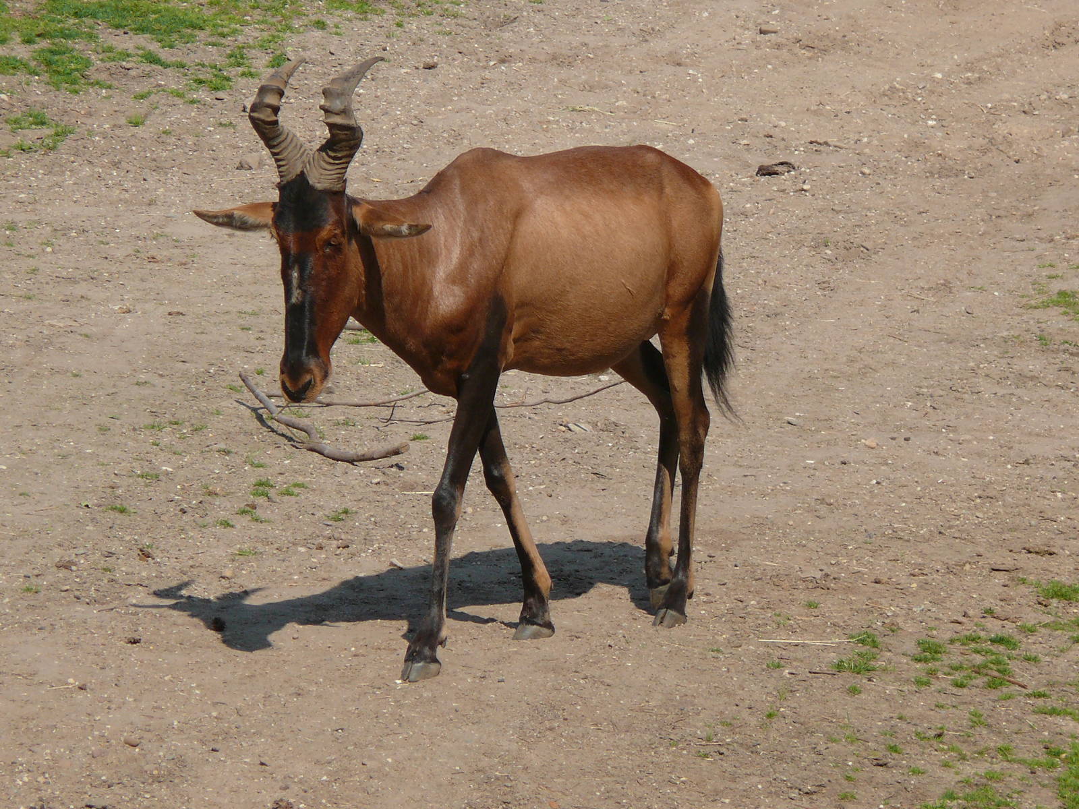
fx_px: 13092
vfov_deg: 3.5
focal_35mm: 420
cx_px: 540
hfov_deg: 4.7
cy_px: 404
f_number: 6.3
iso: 100
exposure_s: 1/400
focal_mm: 88.8
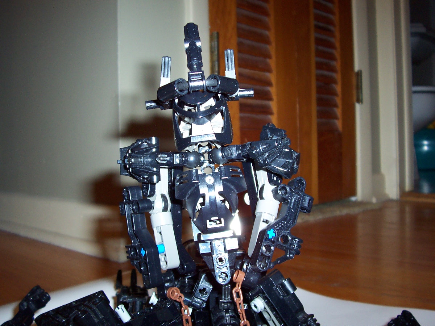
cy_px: 163
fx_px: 465
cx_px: 218
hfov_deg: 50.1
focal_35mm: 37
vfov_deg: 38.7
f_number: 2.8
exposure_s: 1/60
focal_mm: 5.6
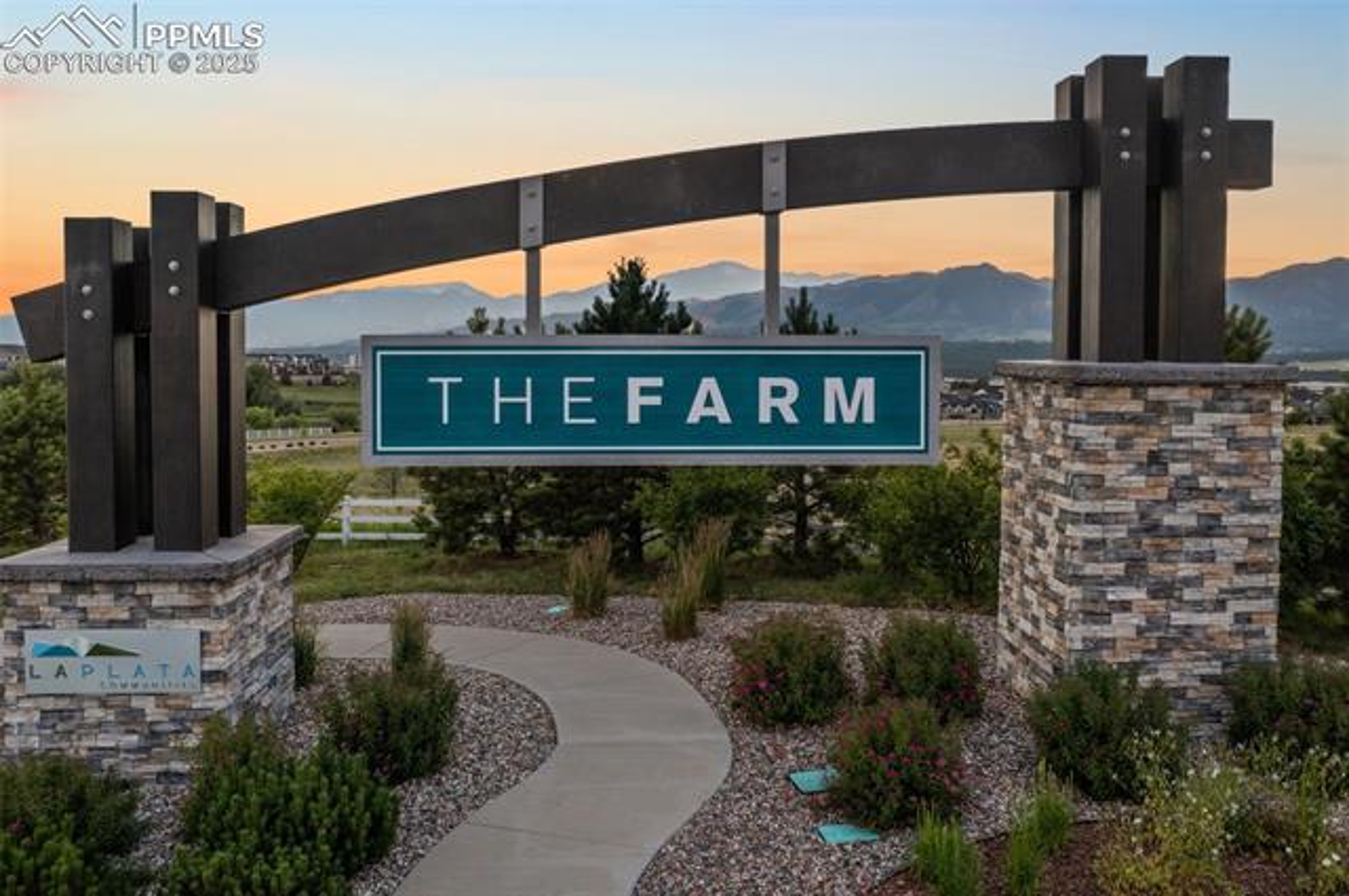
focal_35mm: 28
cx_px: 674
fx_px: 1048
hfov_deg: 65.5
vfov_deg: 46.3
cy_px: 448
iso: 100
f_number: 4.5
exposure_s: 1/100
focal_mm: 10.26
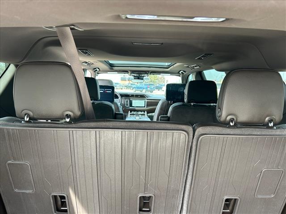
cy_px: 107
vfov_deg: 53.1
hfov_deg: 67.3
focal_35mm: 26
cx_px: 143
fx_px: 215
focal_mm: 5.7
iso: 64
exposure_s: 1/152
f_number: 1.5
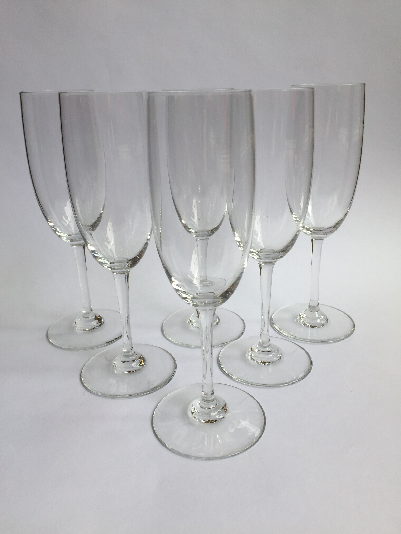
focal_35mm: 29
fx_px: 448
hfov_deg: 48.2
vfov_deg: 61.7
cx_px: 200
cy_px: 267
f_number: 2.2
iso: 32
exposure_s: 1/203
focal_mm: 4.15
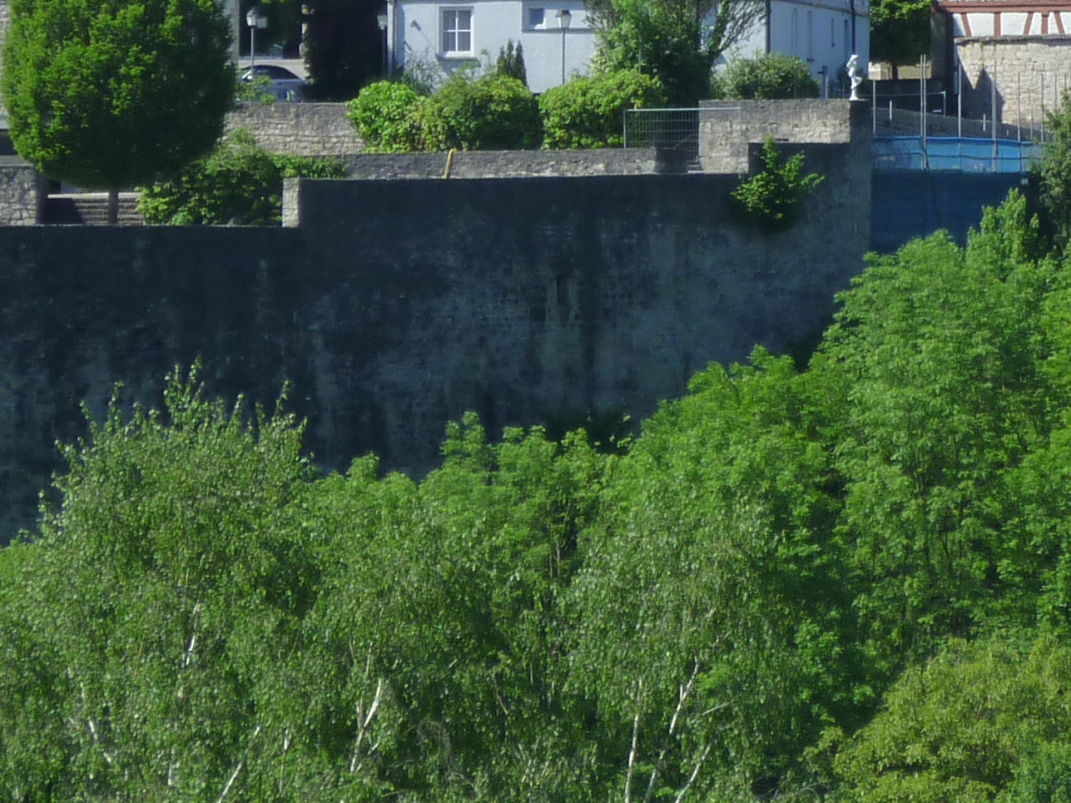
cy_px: -207
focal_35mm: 376
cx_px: 1064
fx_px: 11632
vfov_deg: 3.9
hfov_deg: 5.3
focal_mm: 21.7
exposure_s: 1/320
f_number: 5.4
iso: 125
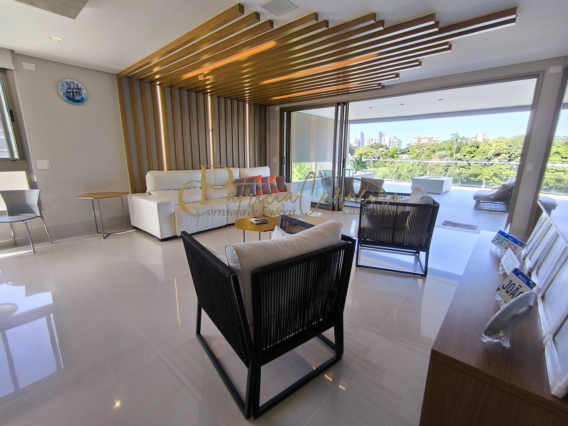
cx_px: 284
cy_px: 213
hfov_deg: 94.5
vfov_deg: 78.1
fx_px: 263
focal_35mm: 16
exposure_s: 1/60
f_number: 2.2
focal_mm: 1.65
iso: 50
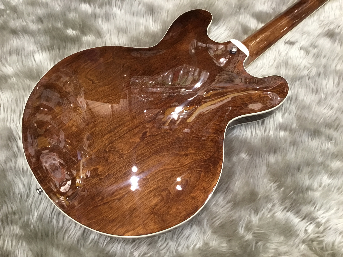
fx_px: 307
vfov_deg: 45.4
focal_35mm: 31
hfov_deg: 58.4
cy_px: 128
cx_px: 172
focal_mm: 3.3
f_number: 2.4
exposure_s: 1/30
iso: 125
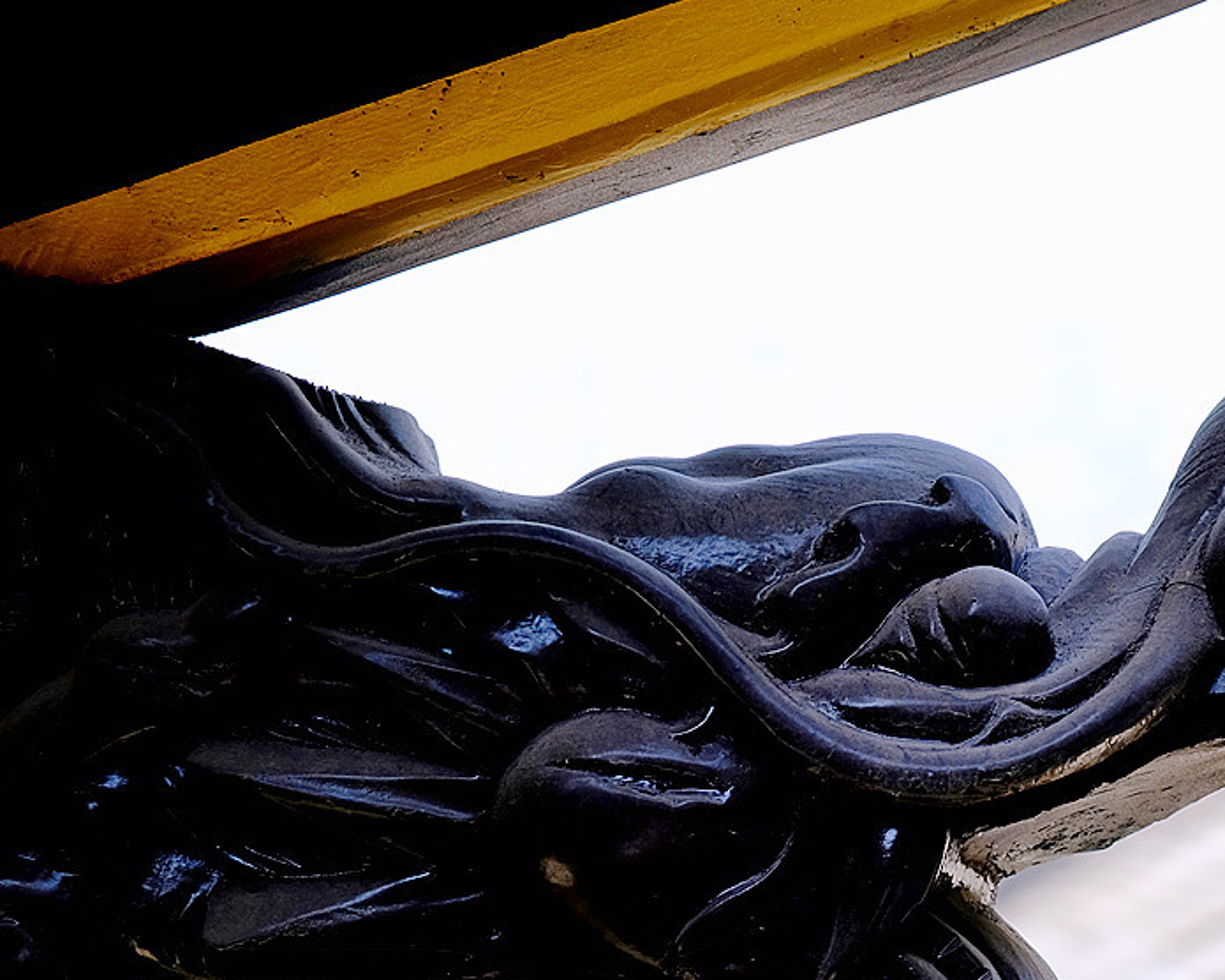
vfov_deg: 9.2
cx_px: 871
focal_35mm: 168
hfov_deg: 11.5
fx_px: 6091
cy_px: 857
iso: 200
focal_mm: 55
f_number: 4
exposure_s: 1/210
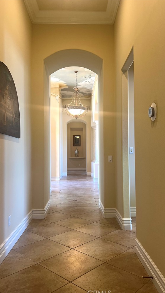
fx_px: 225
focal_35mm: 29
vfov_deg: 66.1
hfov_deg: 40.2
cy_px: 147
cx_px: 86
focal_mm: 5.7
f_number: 1.5
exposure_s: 1/60
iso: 100
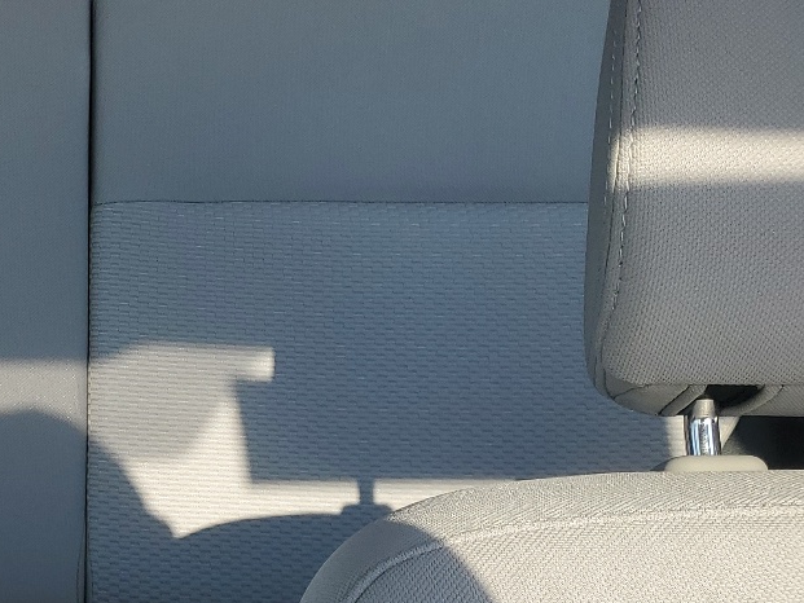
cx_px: -80
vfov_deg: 21.9
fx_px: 1556
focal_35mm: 67
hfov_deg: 26.6
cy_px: 278
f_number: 1.5
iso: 50
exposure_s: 1/1000
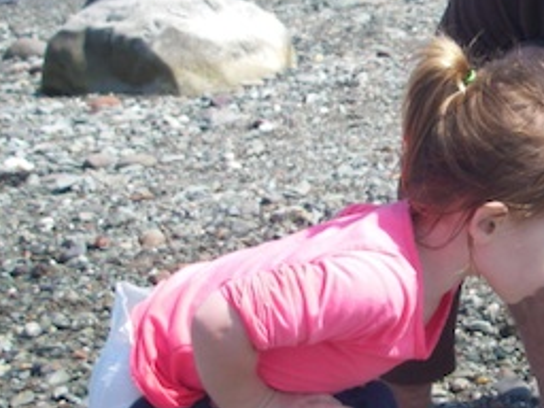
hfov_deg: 19.8
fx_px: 1493
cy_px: 204
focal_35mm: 95
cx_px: 597
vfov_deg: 15.6
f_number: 3.3
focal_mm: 6.3
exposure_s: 1/640
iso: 80
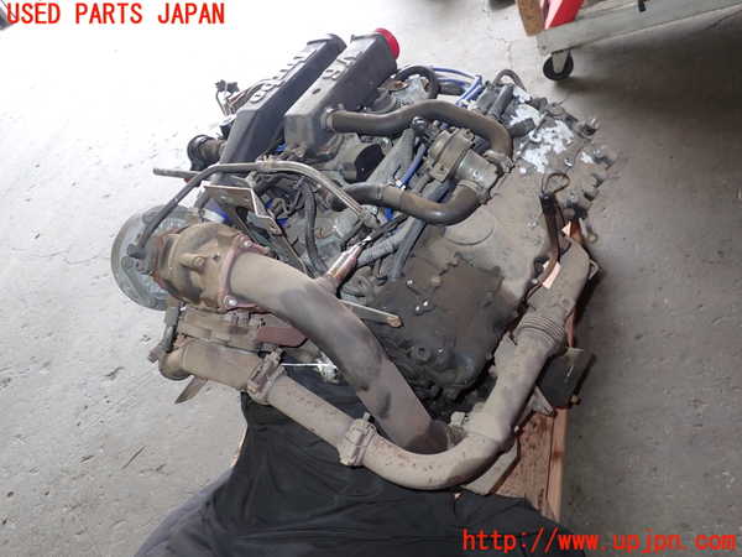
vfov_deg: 46.8
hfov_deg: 60.0
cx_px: 371
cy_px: 278
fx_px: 643
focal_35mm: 30
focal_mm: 5.4
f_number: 2.3
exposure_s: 1/30
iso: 200
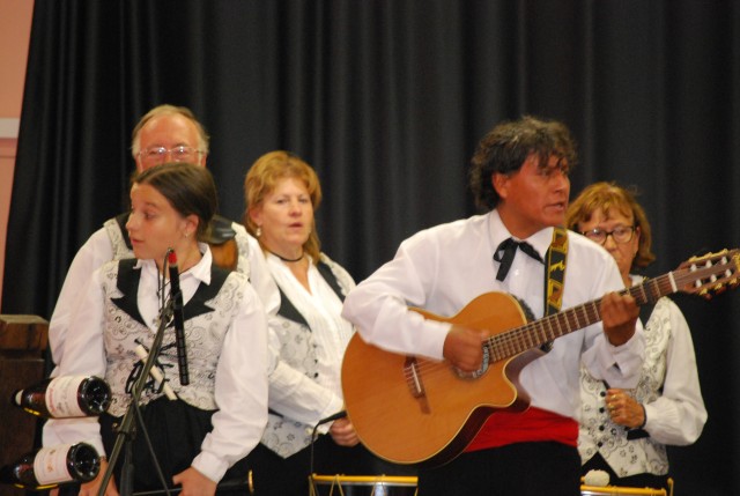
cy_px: 248
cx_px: 370
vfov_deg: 5.3
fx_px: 5405
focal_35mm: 262
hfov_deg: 7.8
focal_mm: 175
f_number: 5.6
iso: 1600
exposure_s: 1/60
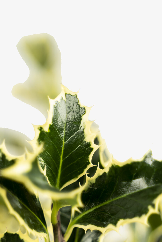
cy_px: 219
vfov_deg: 13.1
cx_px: 77
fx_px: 1046
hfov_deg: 8.9
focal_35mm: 155
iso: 250
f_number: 3.2
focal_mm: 75
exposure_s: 1/200
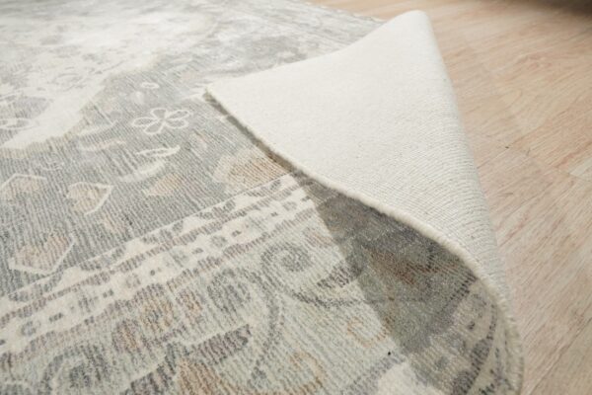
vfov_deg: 53.1
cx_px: 296
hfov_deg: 73.7
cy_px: 198
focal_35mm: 24
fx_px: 395
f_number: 5
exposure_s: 1/250
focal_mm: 16
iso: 1000
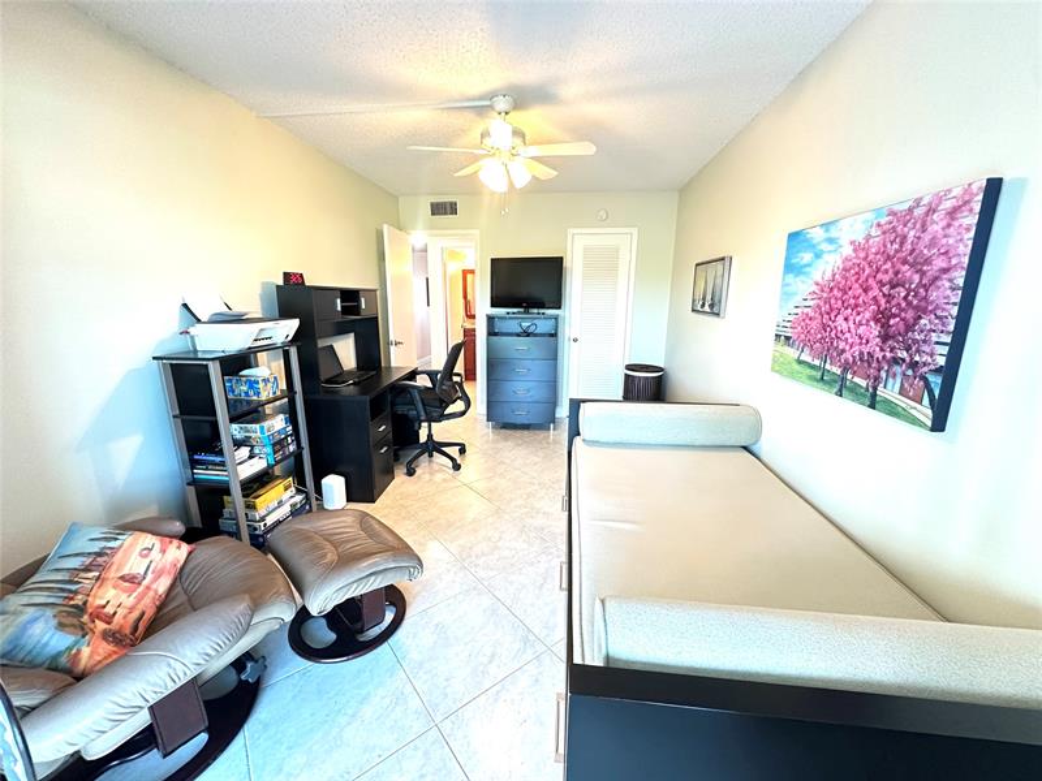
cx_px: 521
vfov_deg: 85.7
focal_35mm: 14
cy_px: 390
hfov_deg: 102.1
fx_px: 421
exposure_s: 1/60
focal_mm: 2.22
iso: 640
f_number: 2.2
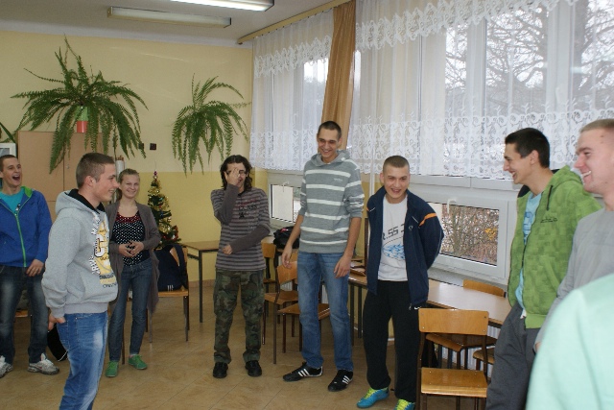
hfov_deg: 53.1
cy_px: 205
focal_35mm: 36
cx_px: 307
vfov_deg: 36.9
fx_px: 614
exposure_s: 1/60
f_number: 5.6
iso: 400
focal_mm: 24
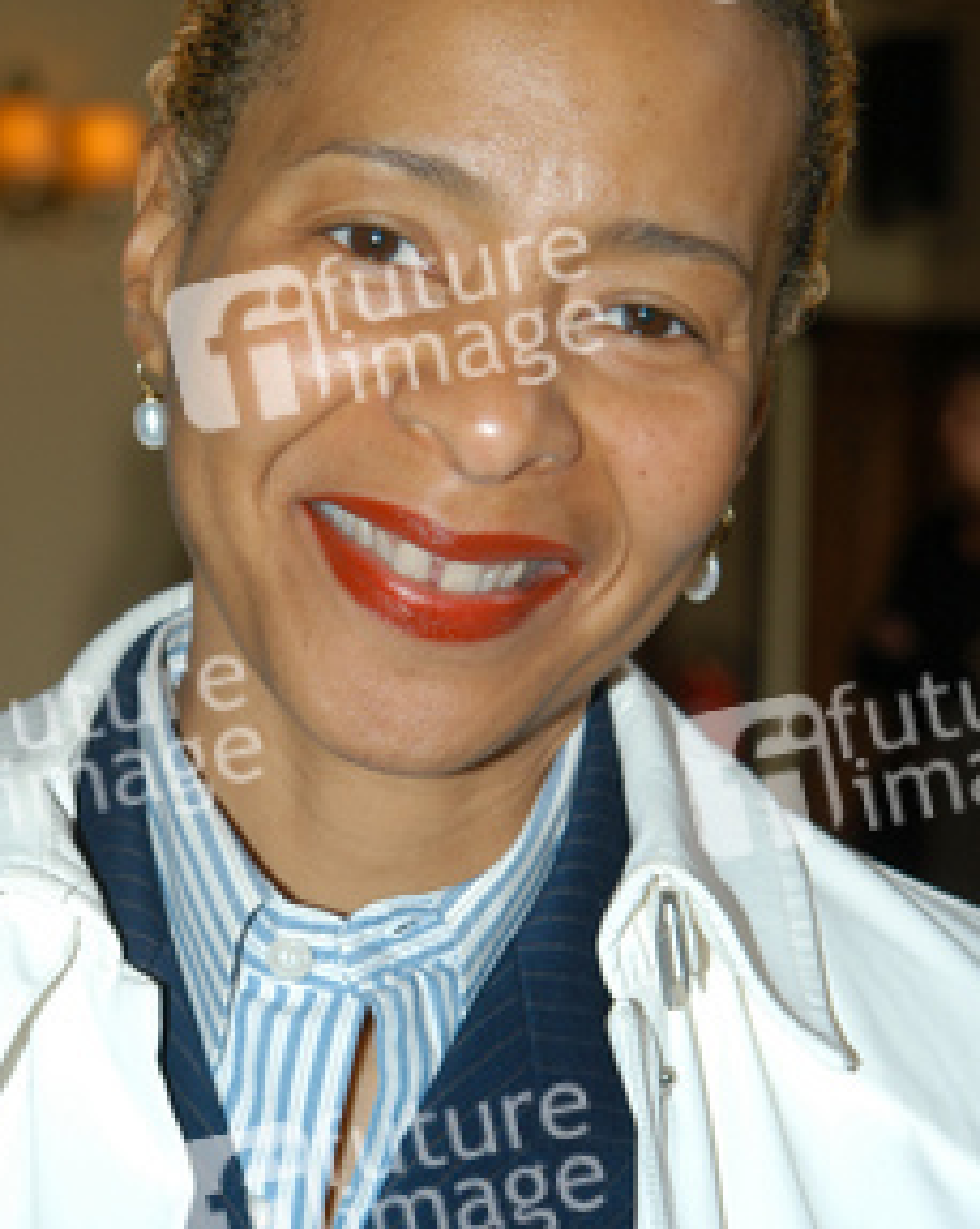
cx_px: 509
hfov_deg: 15.1
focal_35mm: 102
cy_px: 544
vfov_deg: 18.8
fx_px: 3704
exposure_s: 1/60
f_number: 4.8
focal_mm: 52
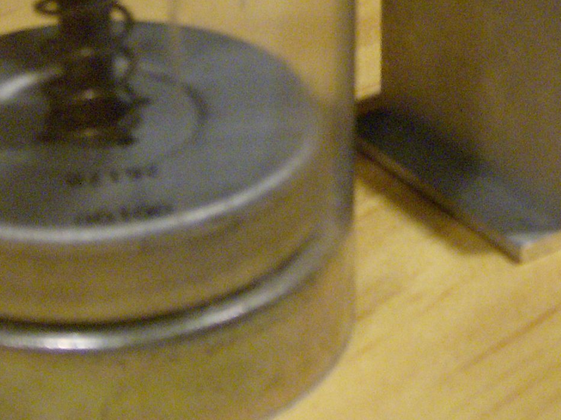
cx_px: 283
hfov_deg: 18.2
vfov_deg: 13.4
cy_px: -63
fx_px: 1750
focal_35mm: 108
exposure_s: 1/61.4
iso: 200
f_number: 2.8
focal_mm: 6
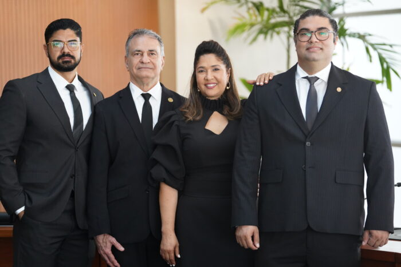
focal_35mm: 147
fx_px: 1638
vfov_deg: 9.3
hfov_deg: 14.0
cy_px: 134
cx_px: 200
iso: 5000
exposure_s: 1/800
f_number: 3.2
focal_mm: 147
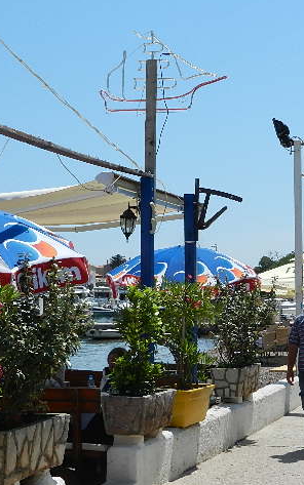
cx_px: 234
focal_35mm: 76
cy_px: 241
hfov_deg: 17.1
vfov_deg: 27.1
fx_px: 1007
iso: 160
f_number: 4.4
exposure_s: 1/1600
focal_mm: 9.4
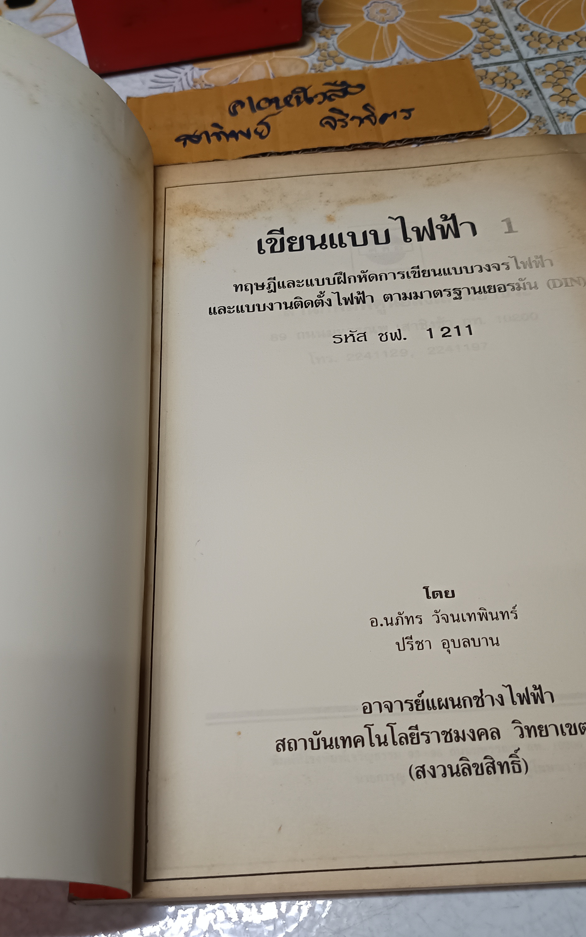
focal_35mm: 34
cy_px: 469
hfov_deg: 37.2
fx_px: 869
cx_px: 262
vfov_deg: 56.7
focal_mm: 5.31
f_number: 1.7
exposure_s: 1/50
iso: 952
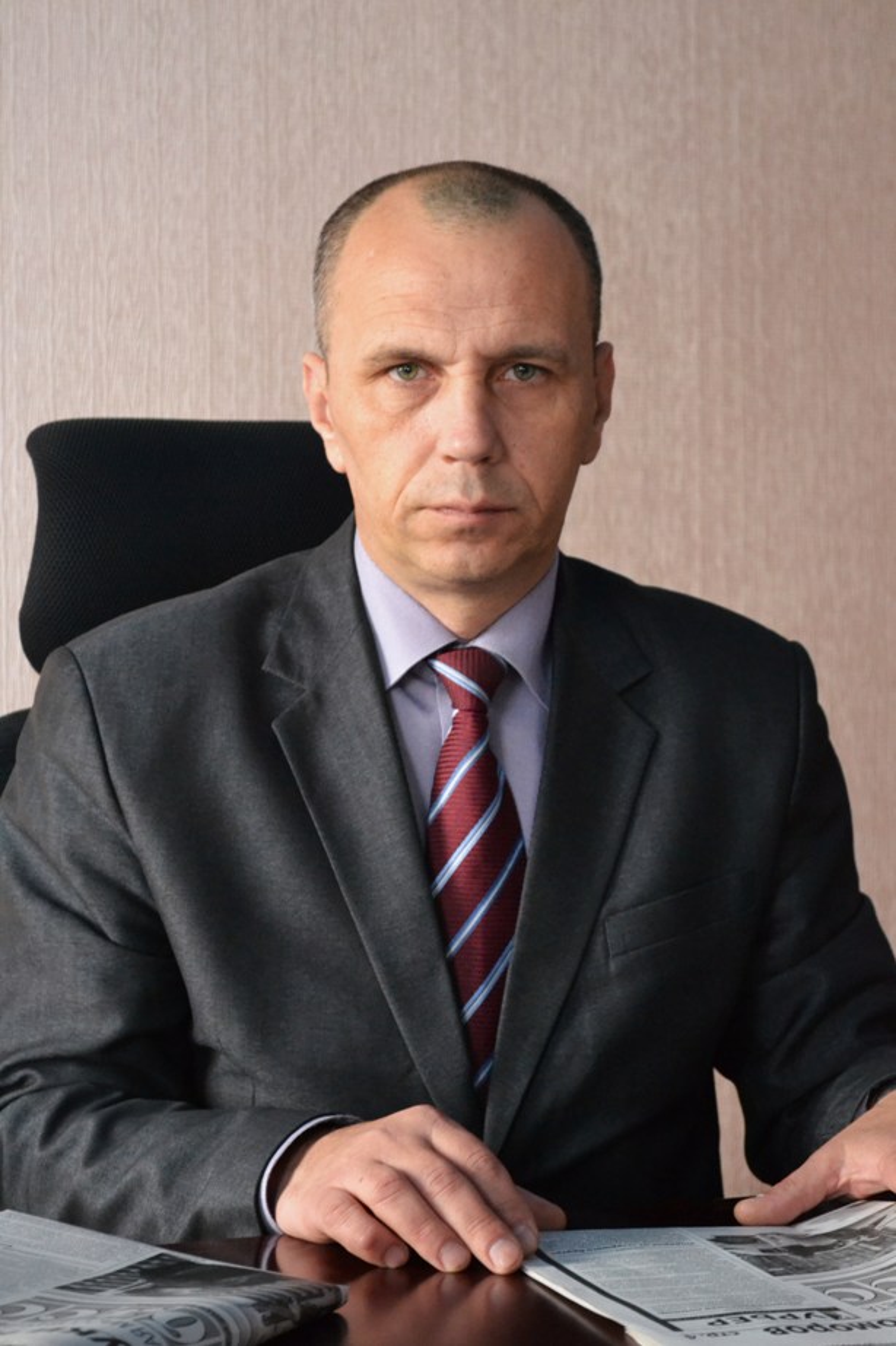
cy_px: 673
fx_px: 2802
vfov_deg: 27.0
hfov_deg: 18.2
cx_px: 448
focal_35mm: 75
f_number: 5.6
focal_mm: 50
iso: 3200
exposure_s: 1/60
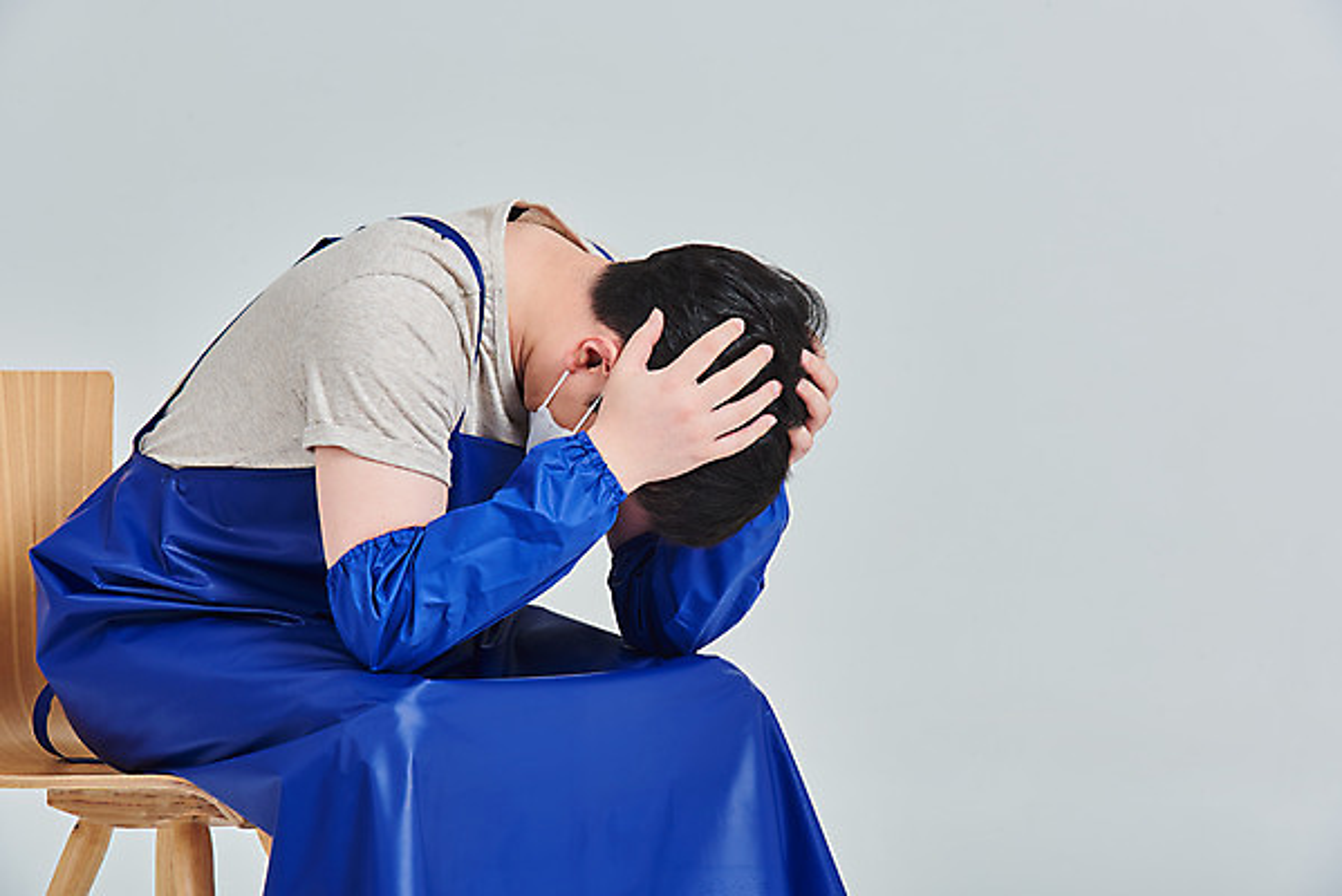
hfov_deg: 14.6
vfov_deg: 9.8
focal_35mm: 140
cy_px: 448
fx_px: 5221
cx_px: 671
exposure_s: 1/125
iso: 100
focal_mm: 140
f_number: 14
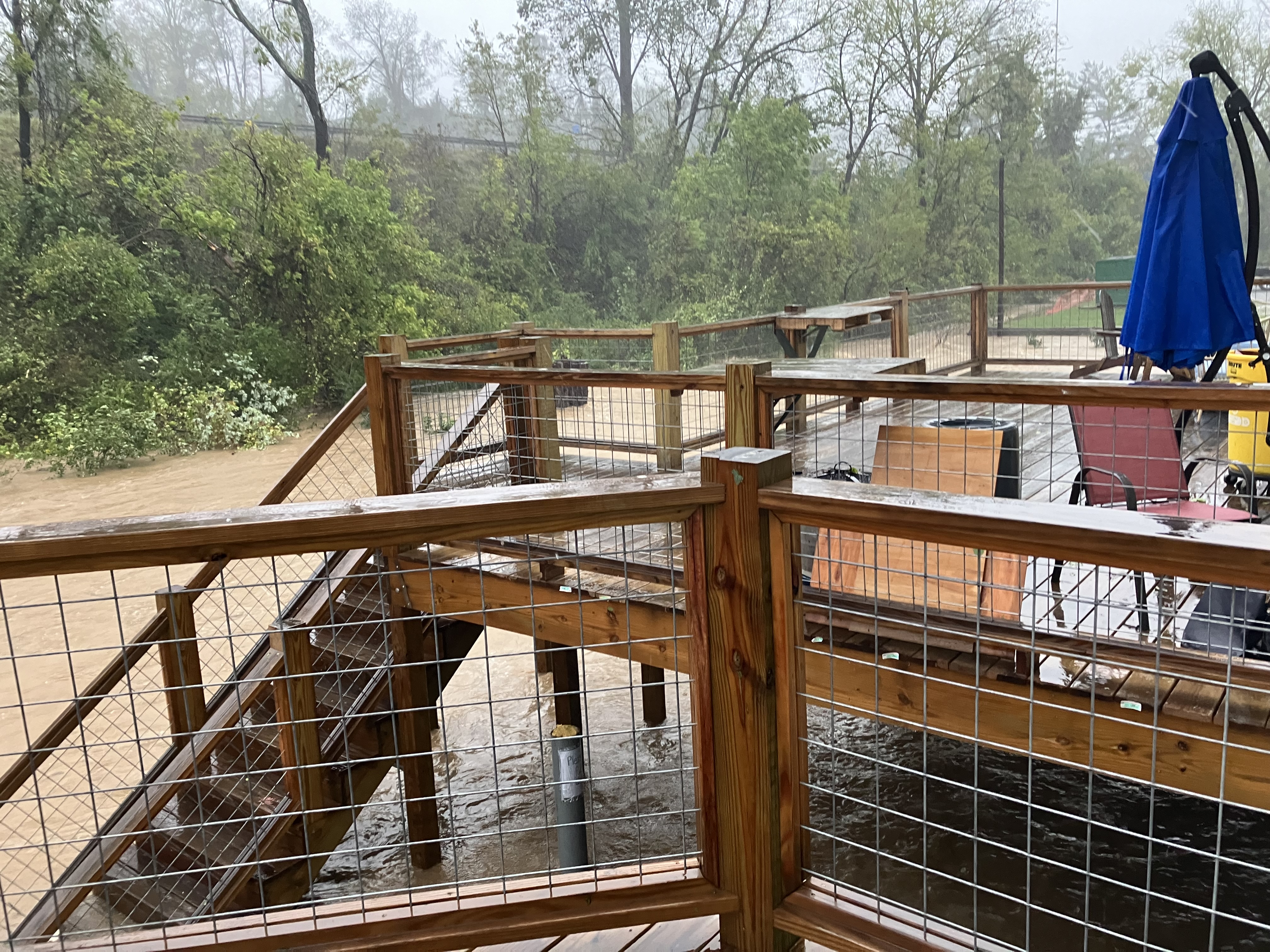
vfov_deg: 49.7
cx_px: 635
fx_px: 1027
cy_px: 476
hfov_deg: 63.4
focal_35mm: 28
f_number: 1.8
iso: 160
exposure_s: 1/60
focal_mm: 3.99
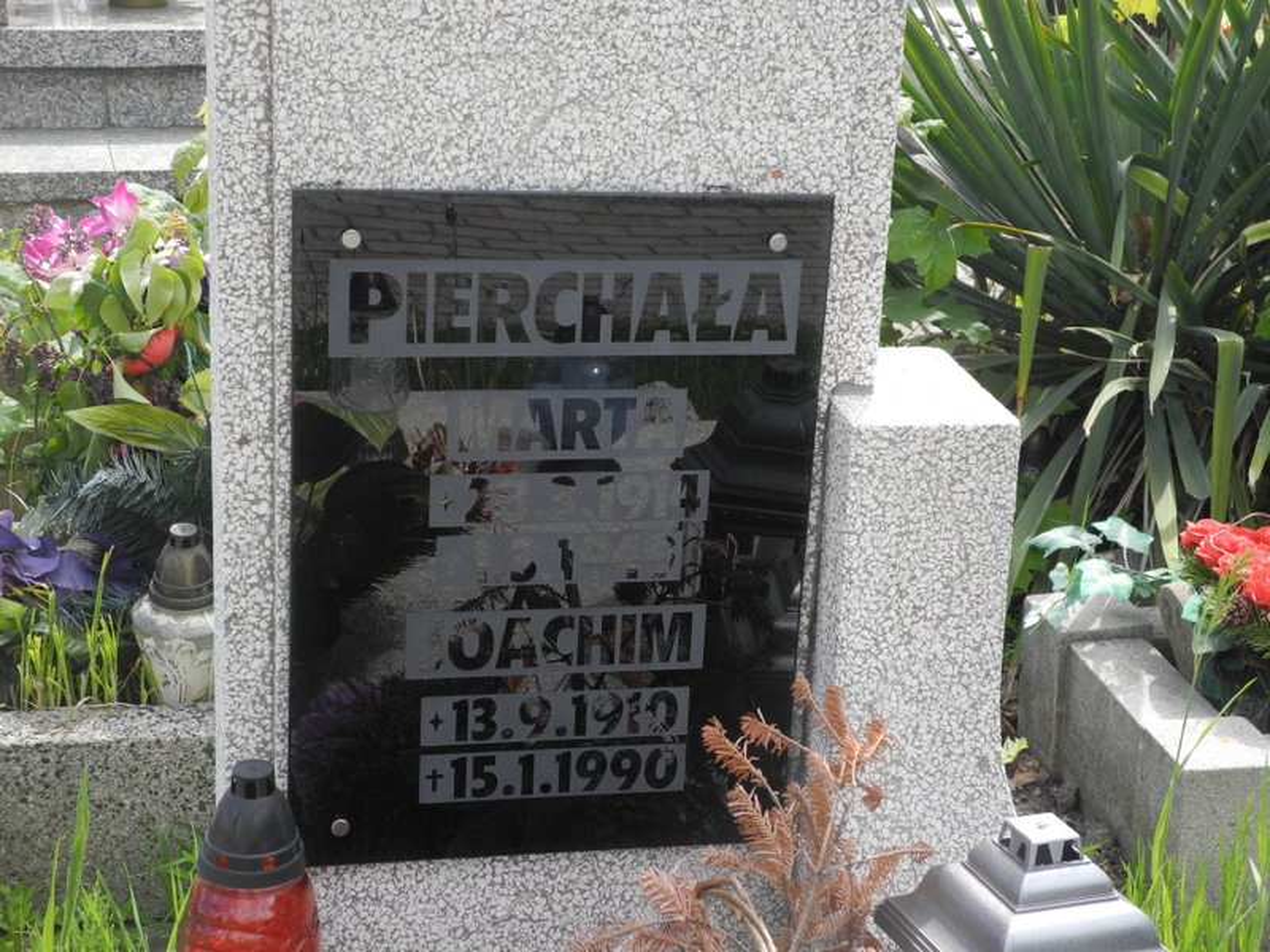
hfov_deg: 28.6
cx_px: 635
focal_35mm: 68
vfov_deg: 21.6
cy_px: 476
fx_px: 2495
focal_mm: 14.5
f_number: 4
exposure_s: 1/320
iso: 100
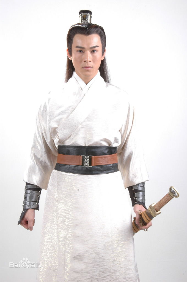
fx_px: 586
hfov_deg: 18.1
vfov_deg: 27.0
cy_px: 141
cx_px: 94
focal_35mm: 75
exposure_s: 1/60
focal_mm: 50
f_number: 16
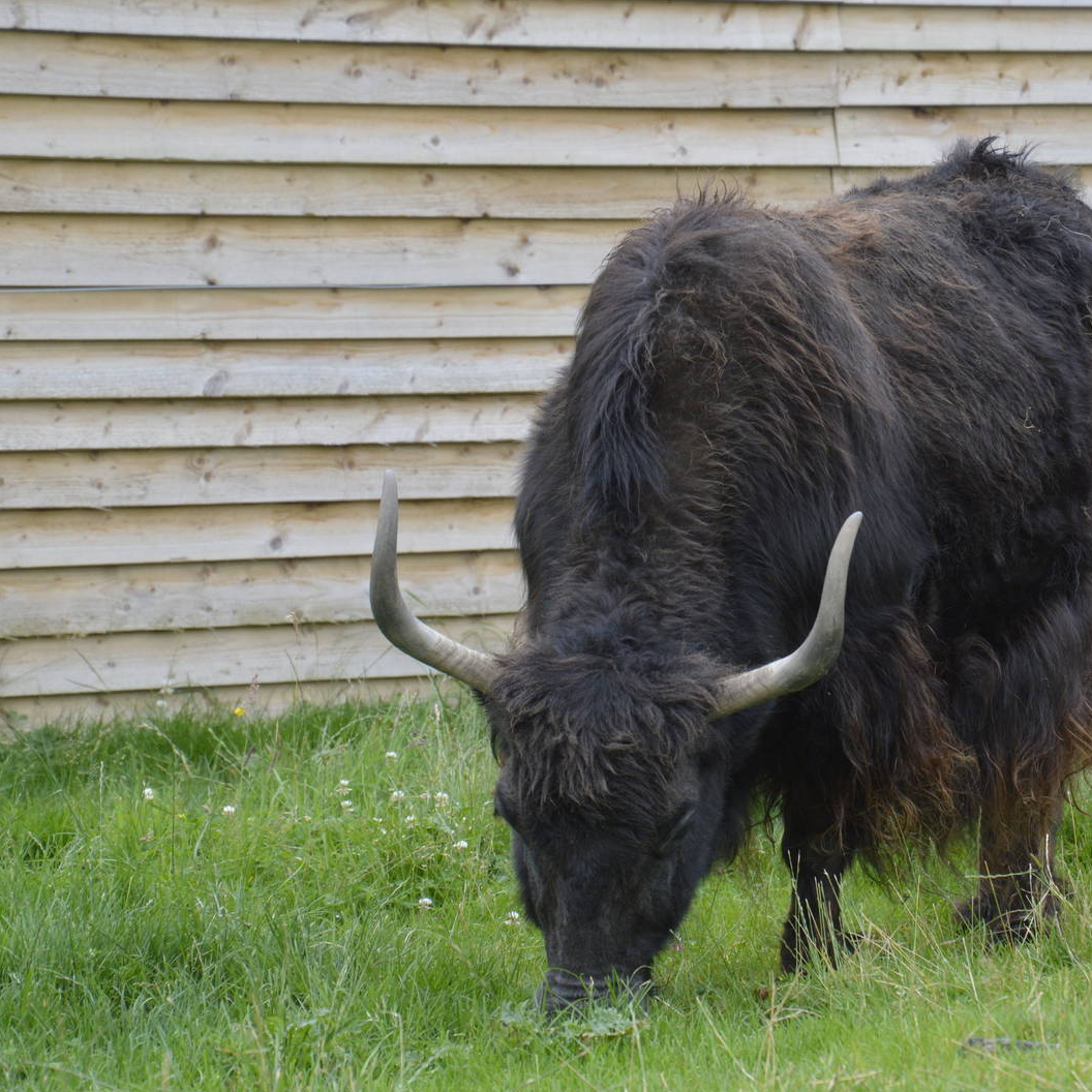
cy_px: 546
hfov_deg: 10.5
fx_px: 5925
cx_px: 758
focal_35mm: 166
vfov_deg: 10.5
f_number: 5.6
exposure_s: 1/500
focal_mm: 86
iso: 640
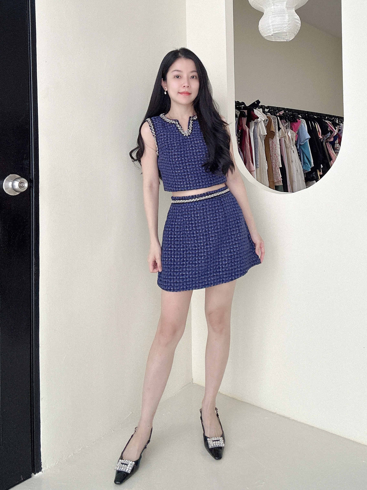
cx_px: 184
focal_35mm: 23
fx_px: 325
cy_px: 245
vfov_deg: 73.9
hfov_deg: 58.9
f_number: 1.9
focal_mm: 2.69
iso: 80
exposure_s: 1/60
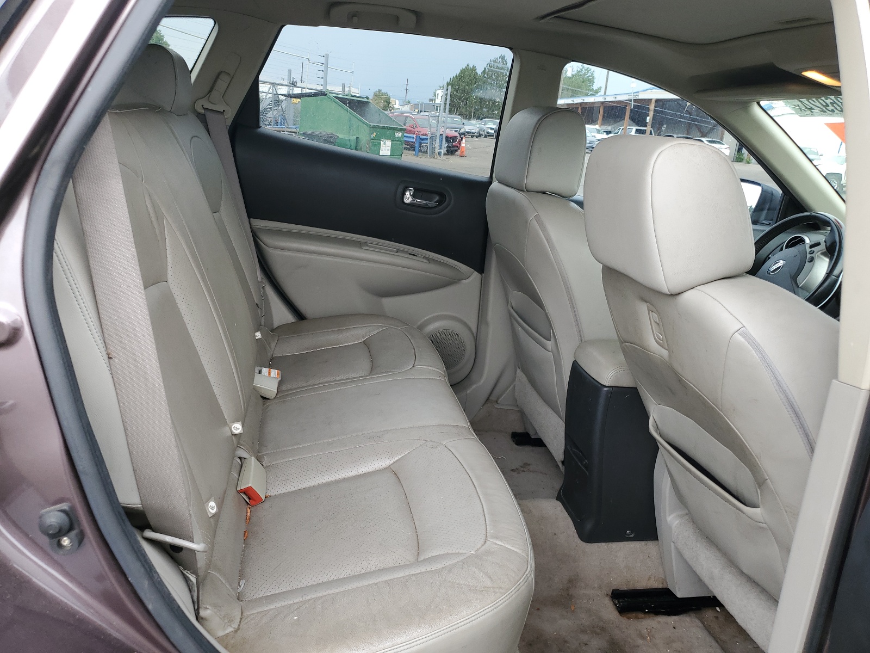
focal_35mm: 26
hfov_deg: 67.3
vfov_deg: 53.1
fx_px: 653
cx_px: 435
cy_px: 326
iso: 50
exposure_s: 1/139
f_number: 1.5
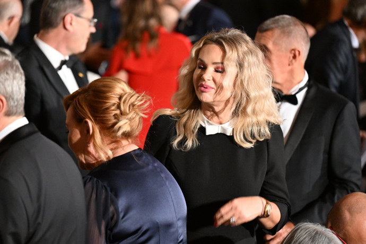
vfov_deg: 8.1
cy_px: 122
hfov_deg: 12.1
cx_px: 183
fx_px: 1728
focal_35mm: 170
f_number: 3.5
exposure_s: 1/200
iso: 8000
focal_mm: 170
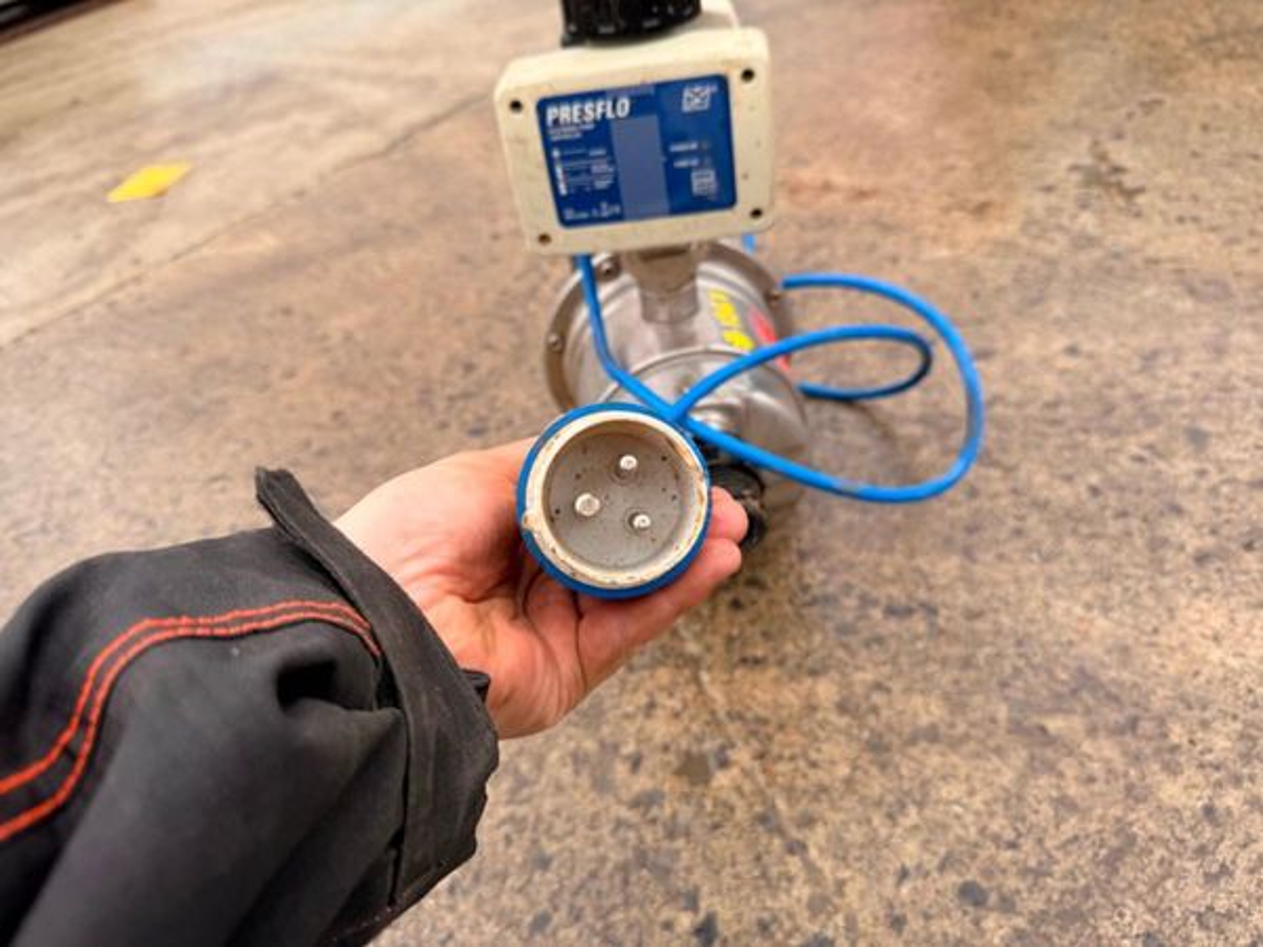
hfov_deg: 71.6
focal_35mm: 24
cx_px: 632
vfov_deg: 56.8
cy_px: 474
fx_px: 876
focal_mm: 6.76
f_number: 1.78
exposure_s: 1/683
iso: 80
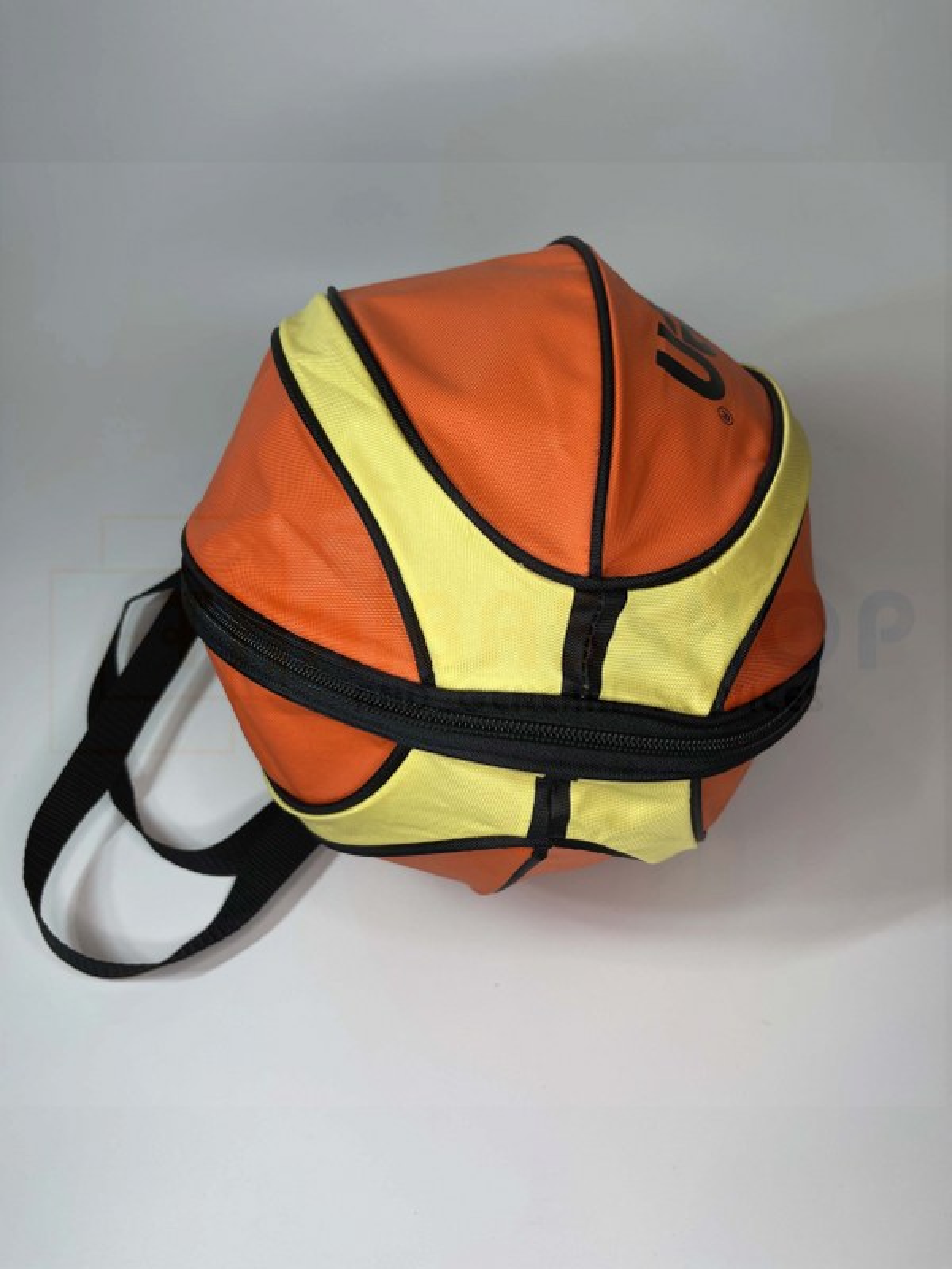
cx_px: 476
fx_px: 953
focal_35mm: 26
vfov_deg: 67.3
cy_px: 634
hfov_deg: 53.1
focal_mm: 5.1
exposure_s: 1/121
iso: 40
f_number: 1.6
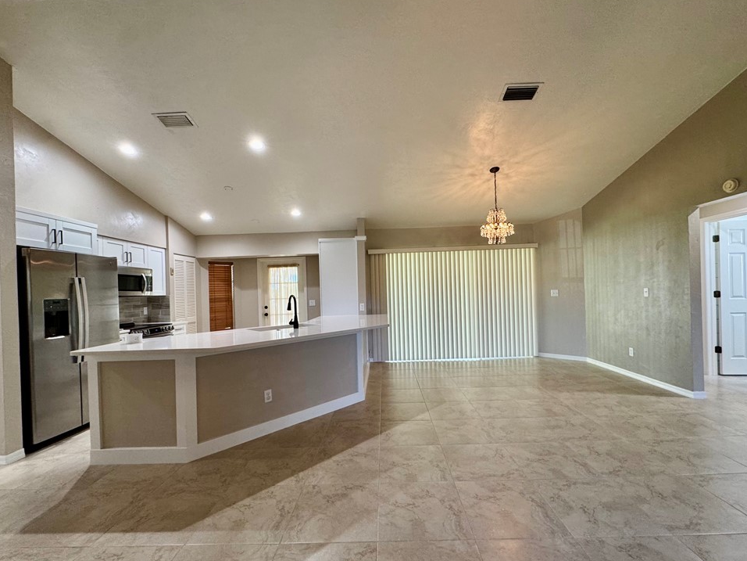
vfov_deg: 81.7
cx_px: 381
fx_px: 324
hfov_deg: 98.2
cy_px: 292
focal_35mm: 15
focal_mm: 2.22
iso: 200
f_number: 2.2
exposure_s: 1/60
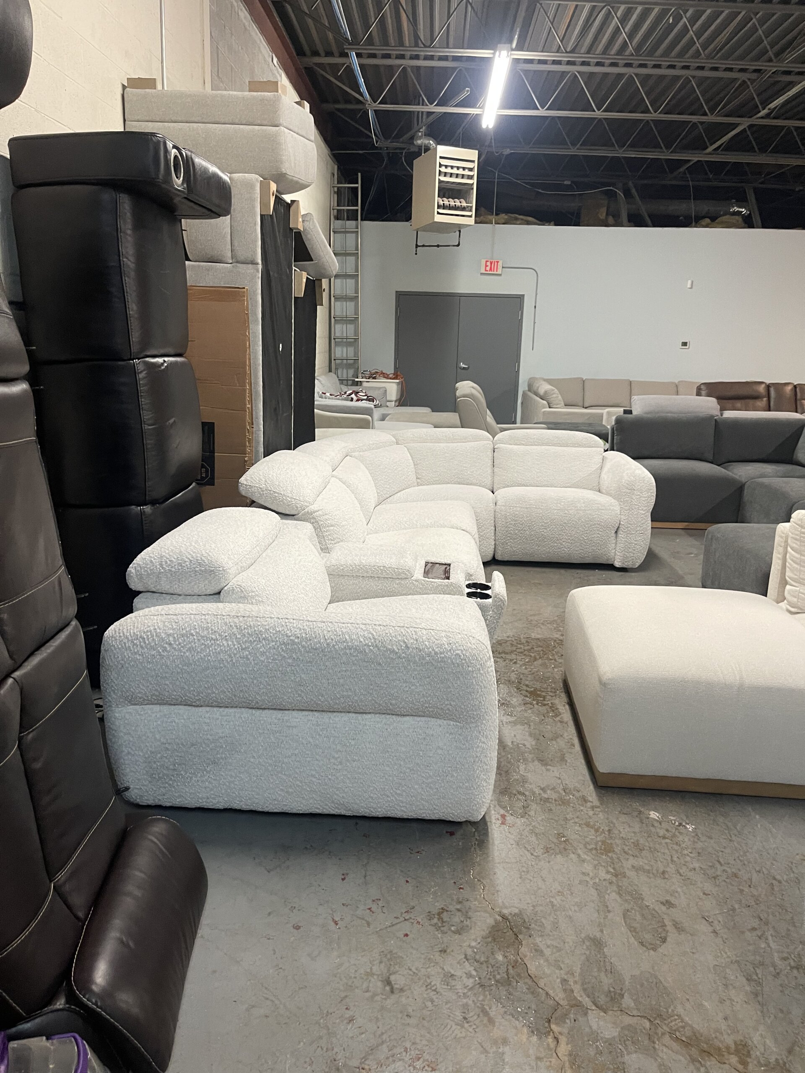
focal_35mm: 25
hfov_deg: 54.9
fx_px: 775
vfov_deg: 69.4
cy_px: 536
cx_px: 402
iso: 250
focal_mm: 5.1
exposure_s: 1/60
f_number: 1.6
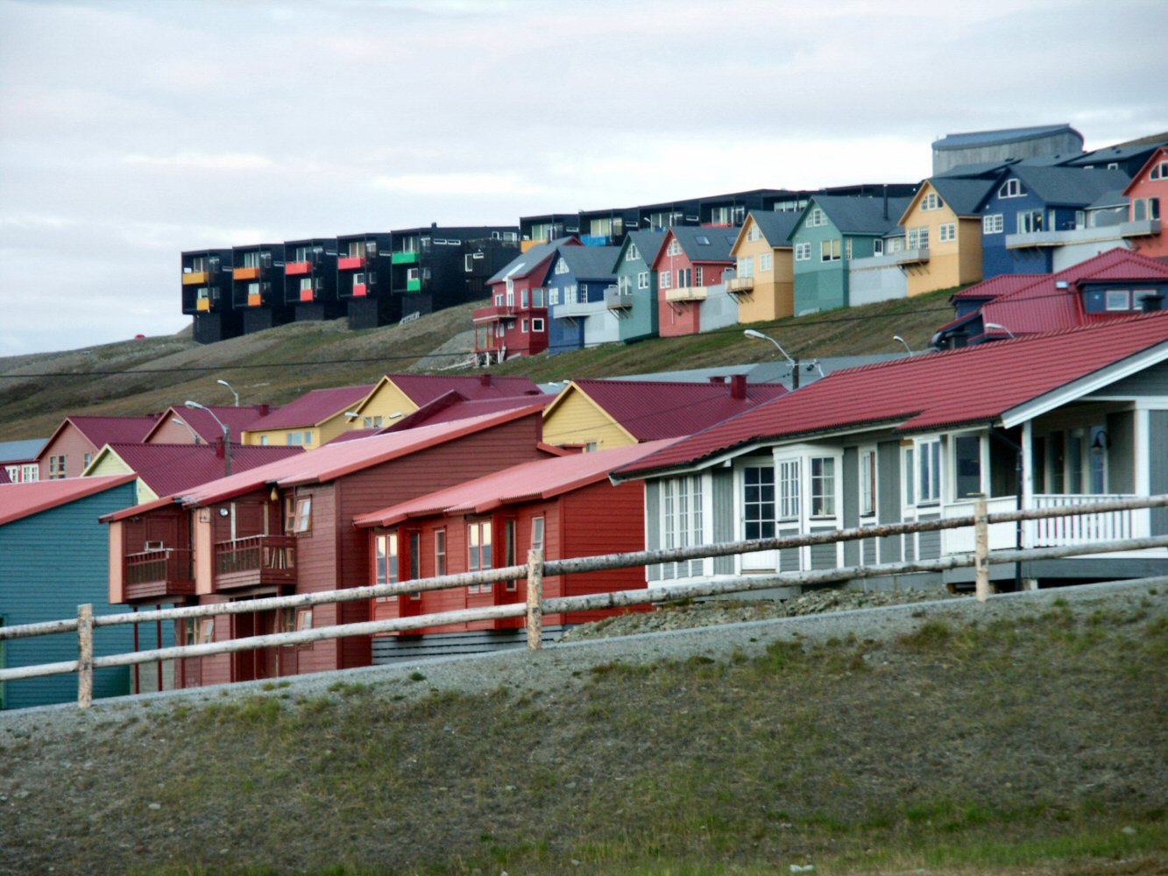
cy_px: 438
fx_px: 6749
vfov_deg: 7.4
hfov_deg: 9.9
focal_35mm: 200
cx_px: 584
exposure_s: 1/50
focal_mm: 50.8
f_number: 3.5
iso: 100
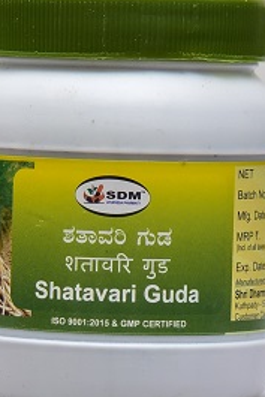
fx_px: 2293
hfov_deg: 6.6
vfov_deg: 9.9
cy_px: 223
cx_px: 117
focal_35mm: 208
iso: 1600
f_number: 4
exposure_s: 1/125
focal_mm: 105
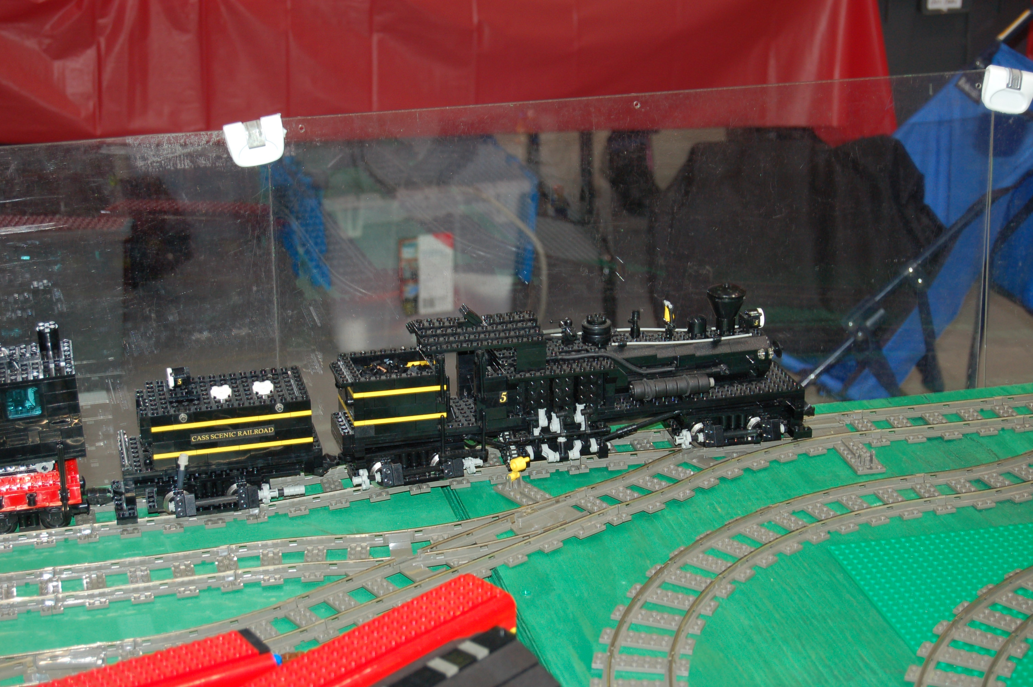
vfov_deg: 18.1
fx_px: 2150
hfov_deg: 27.0
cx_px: 516
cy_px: 344
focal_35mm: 75
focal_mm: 50
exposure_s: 1/60
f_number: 5.6
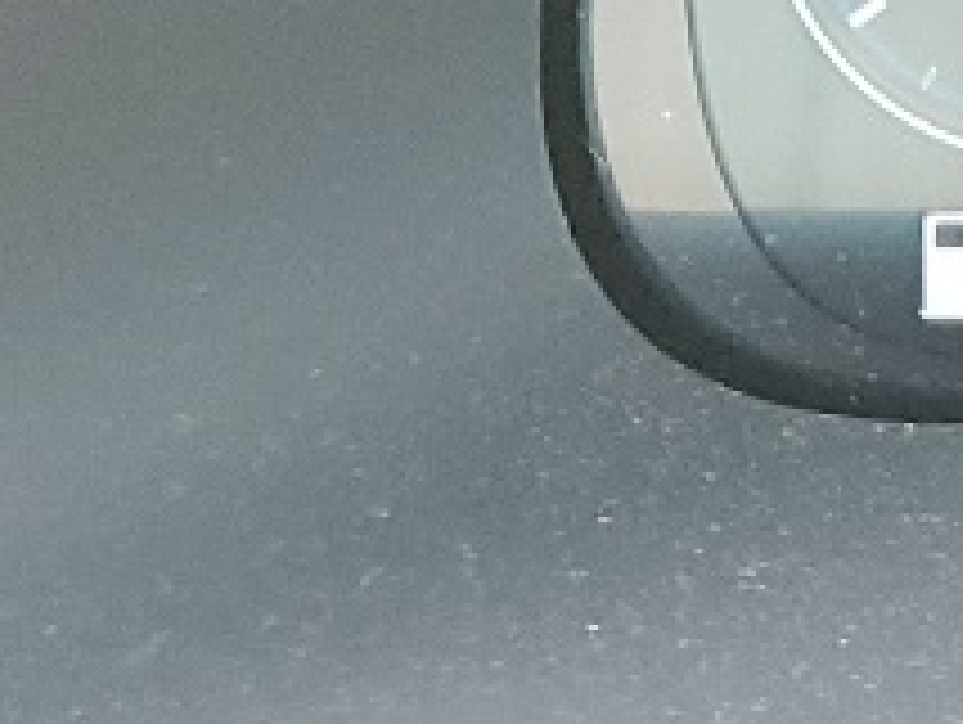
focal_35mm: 194
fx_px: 5403
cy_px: -953
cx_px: 3339
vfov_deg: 7.2
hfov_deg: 8.0
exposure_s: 1/60.2
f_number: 1.5
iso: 65
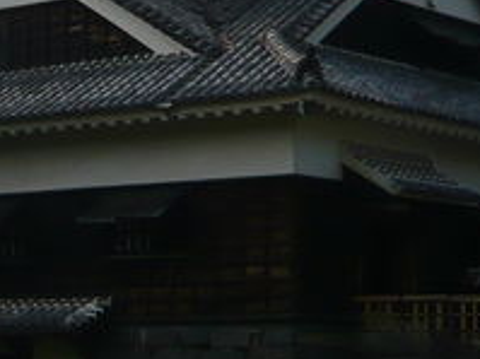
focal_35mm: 134
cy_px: -25
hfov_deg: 14.4
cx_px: -51
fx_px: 1857
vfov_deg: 10.9
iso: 100
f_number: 8
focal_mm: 4.6
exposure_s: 1/400
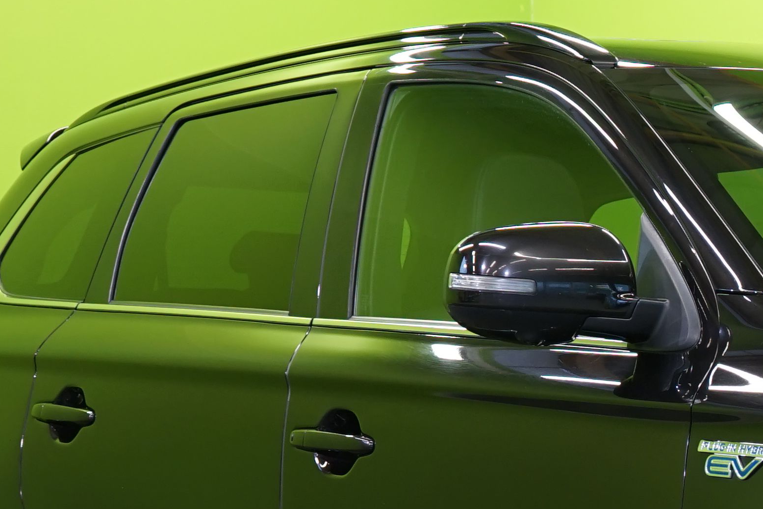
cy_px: 484
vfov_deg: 10.1
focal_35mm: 135
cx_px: 1001
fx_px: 2861
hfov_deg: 14.5
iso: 400
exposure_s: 1/20
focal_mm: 35
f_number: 5
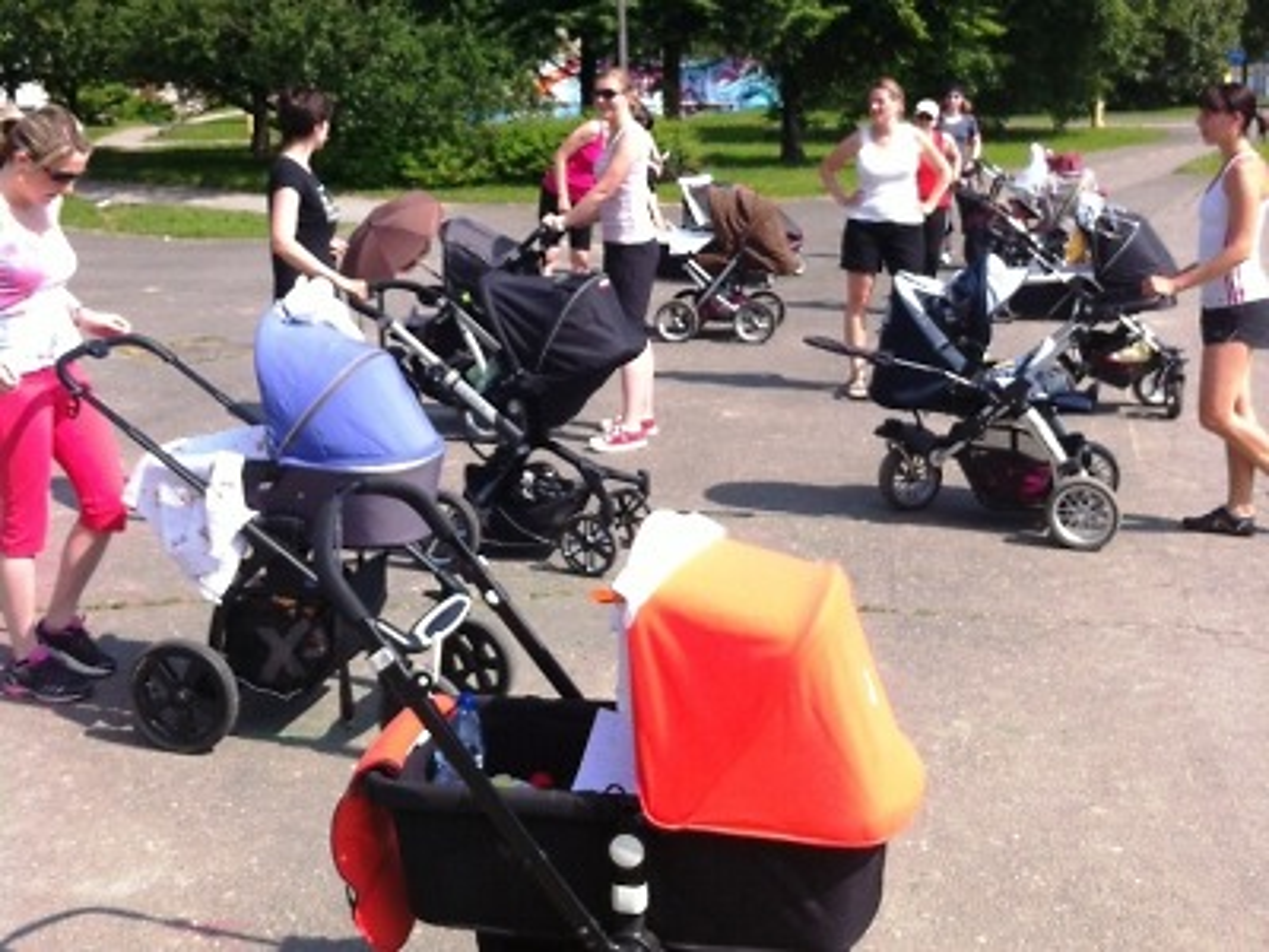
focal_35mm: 35
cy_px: 476
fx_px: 1283
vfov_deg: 40.7
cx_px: 634
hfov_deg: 52.6
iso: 80
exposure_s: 1/943
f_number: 2.8
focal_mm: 3.85
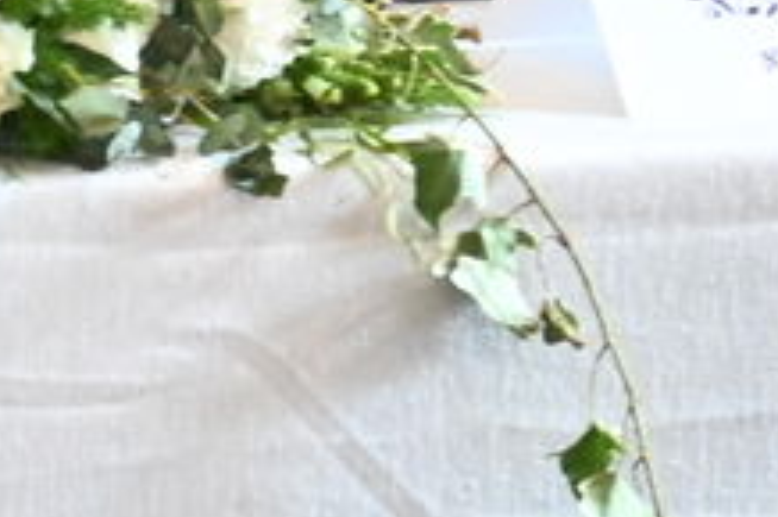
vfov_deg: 3.7
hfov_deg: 5.5
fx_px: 7752
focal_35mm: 359
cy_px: -989
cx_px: -1188
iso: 2500
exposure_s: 1/160
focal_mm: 56
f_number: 5
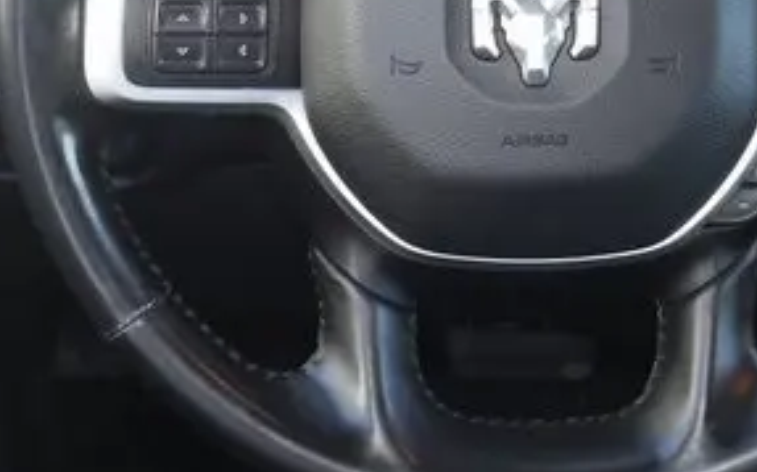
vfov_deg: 14.3
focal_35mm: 90
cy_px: 4
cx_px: 538
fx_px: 1856
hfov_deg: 22.9
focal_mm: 19
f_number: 5
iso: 640
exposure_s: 1/60
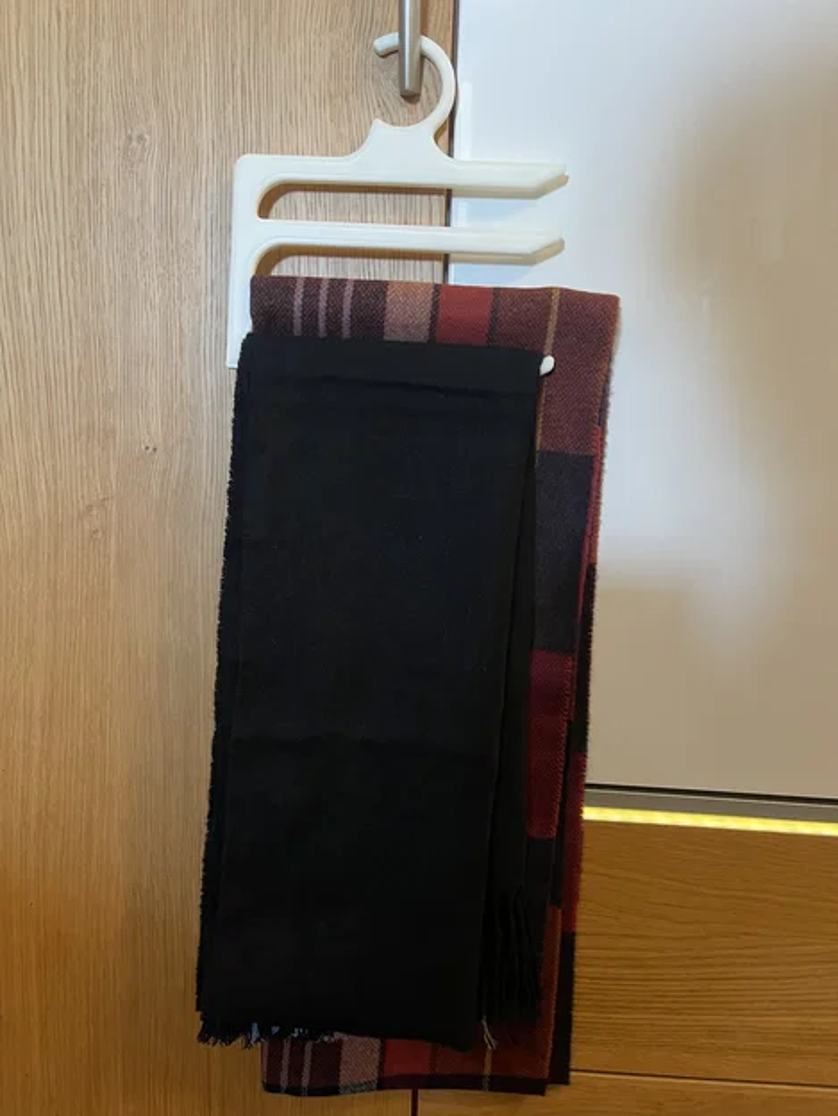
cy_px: 558
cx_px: 419
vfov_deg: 69.4
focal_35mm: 25
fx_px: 807
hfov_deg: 54.9
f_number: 1.6
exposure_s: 1/59
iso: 500
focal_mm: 5.1
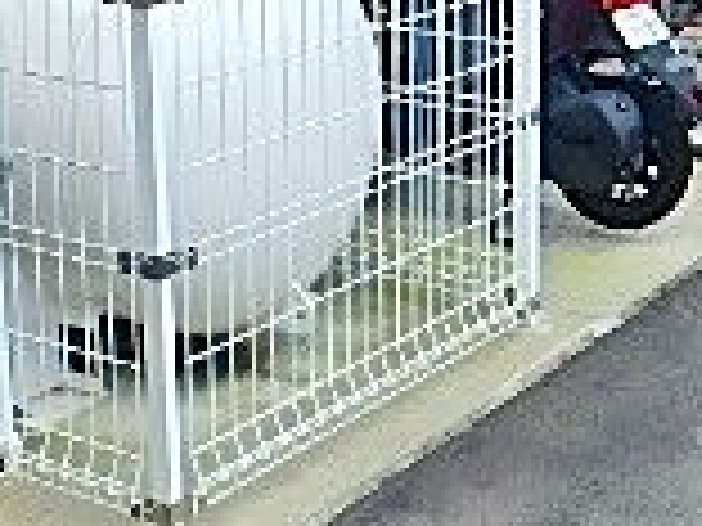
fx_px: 1744
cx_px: 572
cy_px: 108
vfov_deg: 17.0
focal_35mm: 86
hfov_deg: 22.4
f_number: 3.5
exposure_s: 1/125
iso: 125
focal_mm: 3.7
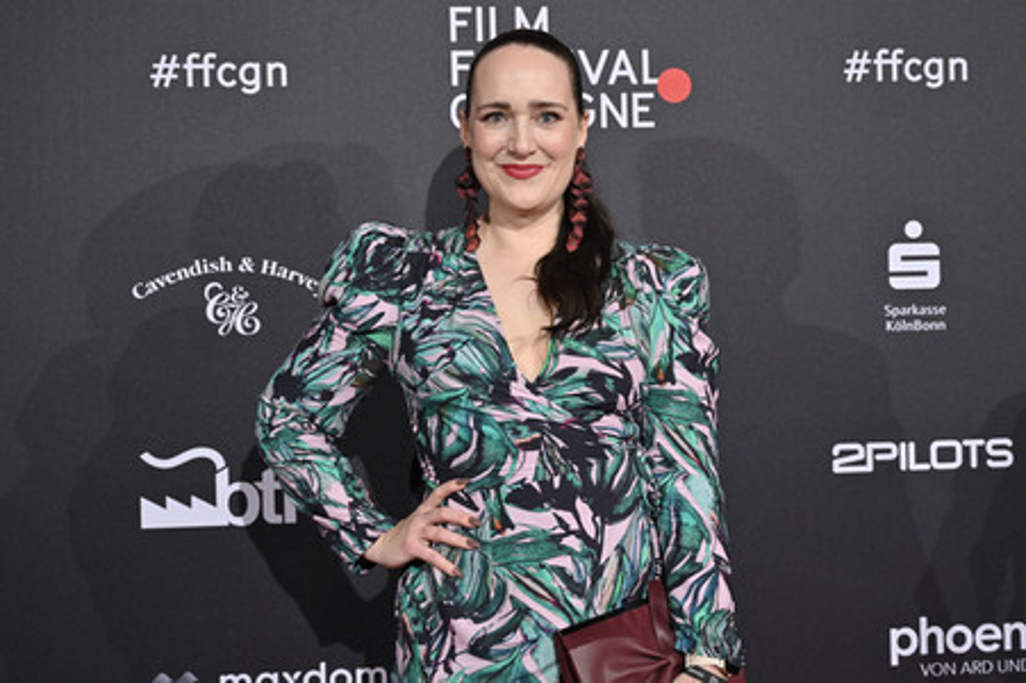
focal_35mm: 47
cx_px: 513
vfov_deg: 28.6
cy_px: 342
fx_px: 1338
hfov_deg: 41.9
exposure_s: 1/200
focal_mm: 47
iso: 1000
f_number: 4
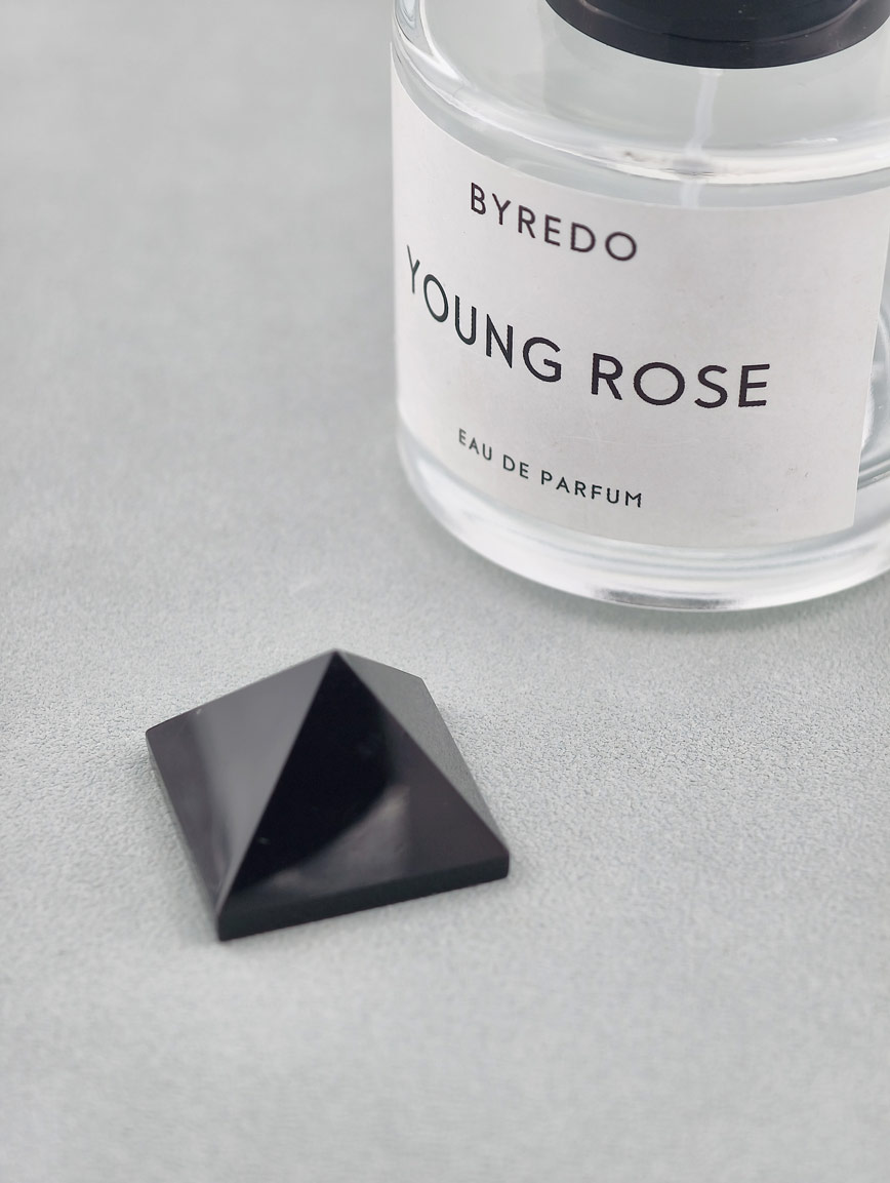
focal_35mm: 85
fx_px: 2907
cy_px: 592
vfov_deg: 23.0
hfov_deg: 17.4
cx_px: 445
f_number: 2.67
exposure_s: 1/160
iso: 125
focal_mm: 22.48
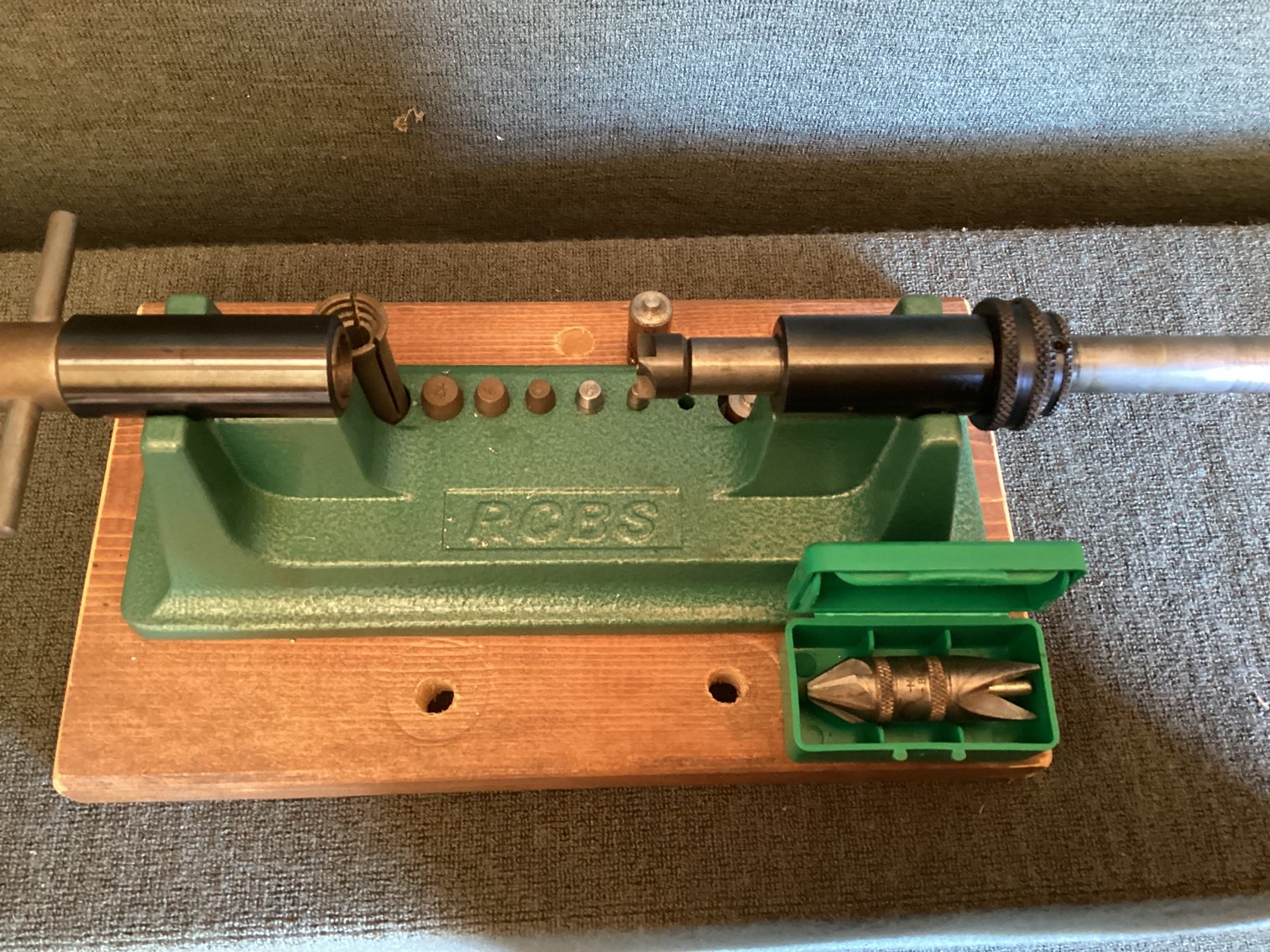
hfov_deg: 58.3
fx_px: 1137
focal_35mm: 31
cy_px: 476
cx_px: 635
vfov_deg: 45.4
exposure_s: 1/25
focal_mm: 3.3
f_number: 2.4
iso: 500
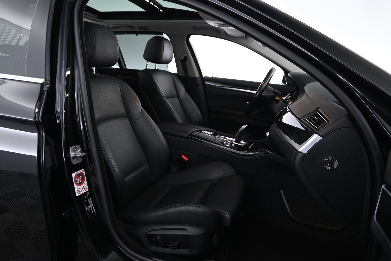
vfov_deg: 53.1
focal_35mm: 24
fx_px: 261
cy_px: 130
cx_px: 196
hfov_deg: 73.7
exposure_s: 1/20
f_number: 3.5
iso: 1600
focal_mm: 16
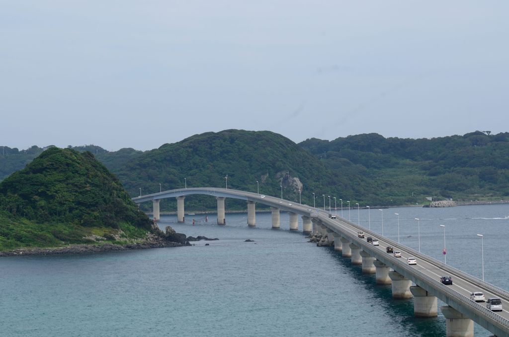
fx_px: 1820
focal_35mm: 129
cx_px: 254
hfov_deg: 15.9
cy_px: 168
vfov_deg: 10.6
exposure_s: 1/125
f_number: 13
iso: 100
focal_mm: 86
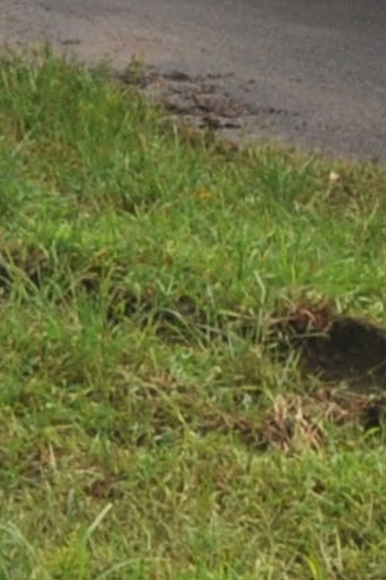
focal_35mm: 276
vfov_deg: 7.0
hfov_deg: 4.6
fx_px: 4442
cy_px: -885
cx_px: 1475
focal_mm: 18
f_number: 9
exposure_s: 1/200
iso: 200
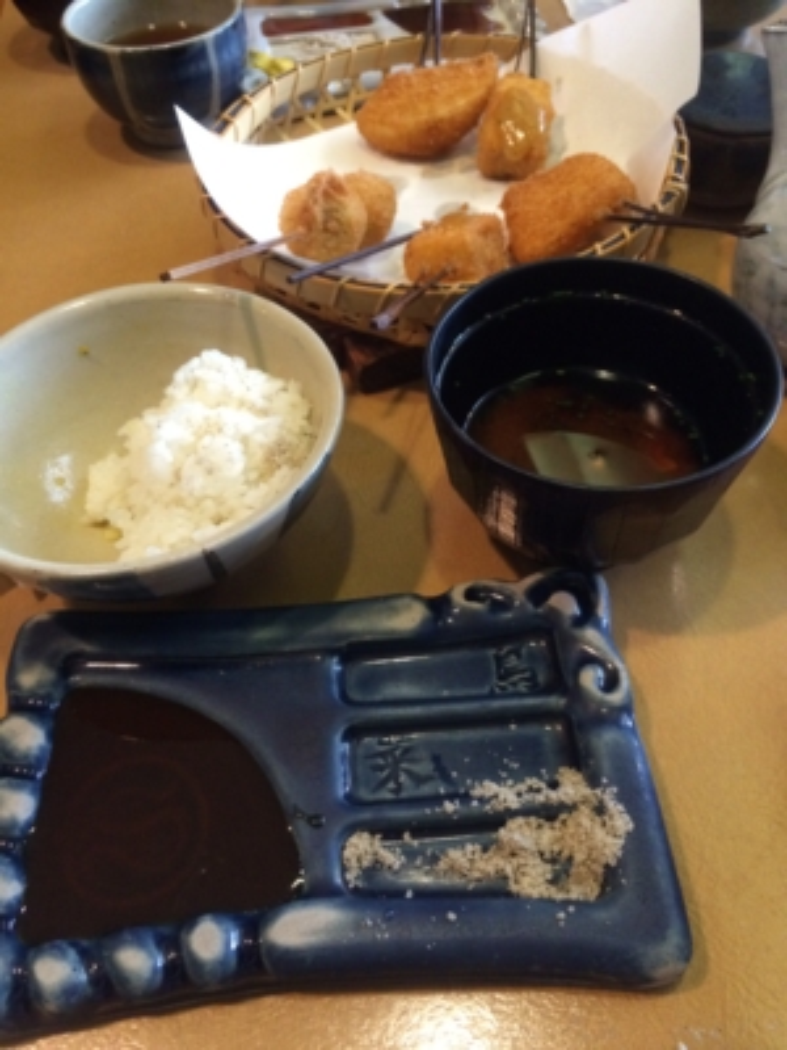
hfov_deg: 46.8
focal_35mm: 30
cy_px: 525
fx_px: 909
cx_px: 394
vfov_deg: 60.0
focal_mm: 4.12
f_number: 2.2
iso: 320
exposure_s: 1/25
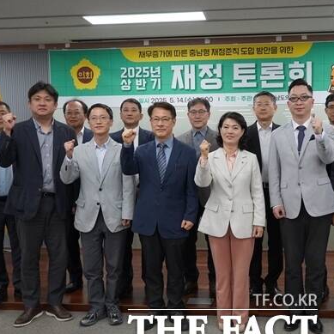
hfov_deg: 39.6
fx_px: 458
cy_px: 176
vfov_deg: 40.0
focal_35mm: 42
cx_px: 222
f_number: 4
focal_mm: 20
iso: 1250
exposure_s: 1/160
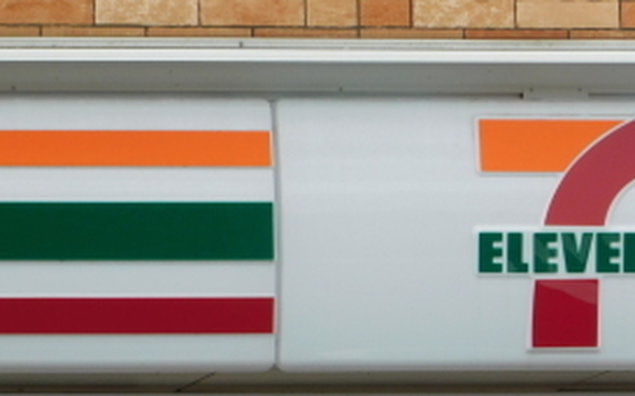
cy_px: 227
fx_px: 7797
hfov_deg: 4.7
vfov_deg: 2.9
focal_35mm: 451
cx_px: 549
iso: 125
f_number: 5.6
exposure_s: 1/320
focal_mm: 41.3
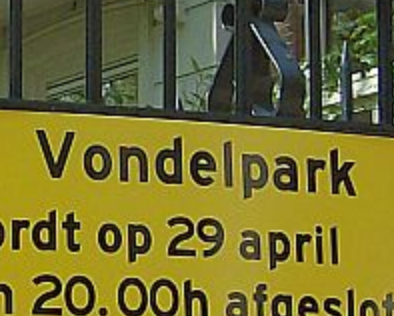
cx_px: -106
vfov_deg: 8.0
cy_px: 33
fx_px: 2241
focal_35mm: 192
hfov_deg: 9.9
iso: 100
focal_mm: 6.4
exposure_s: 1/309
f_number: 4.8
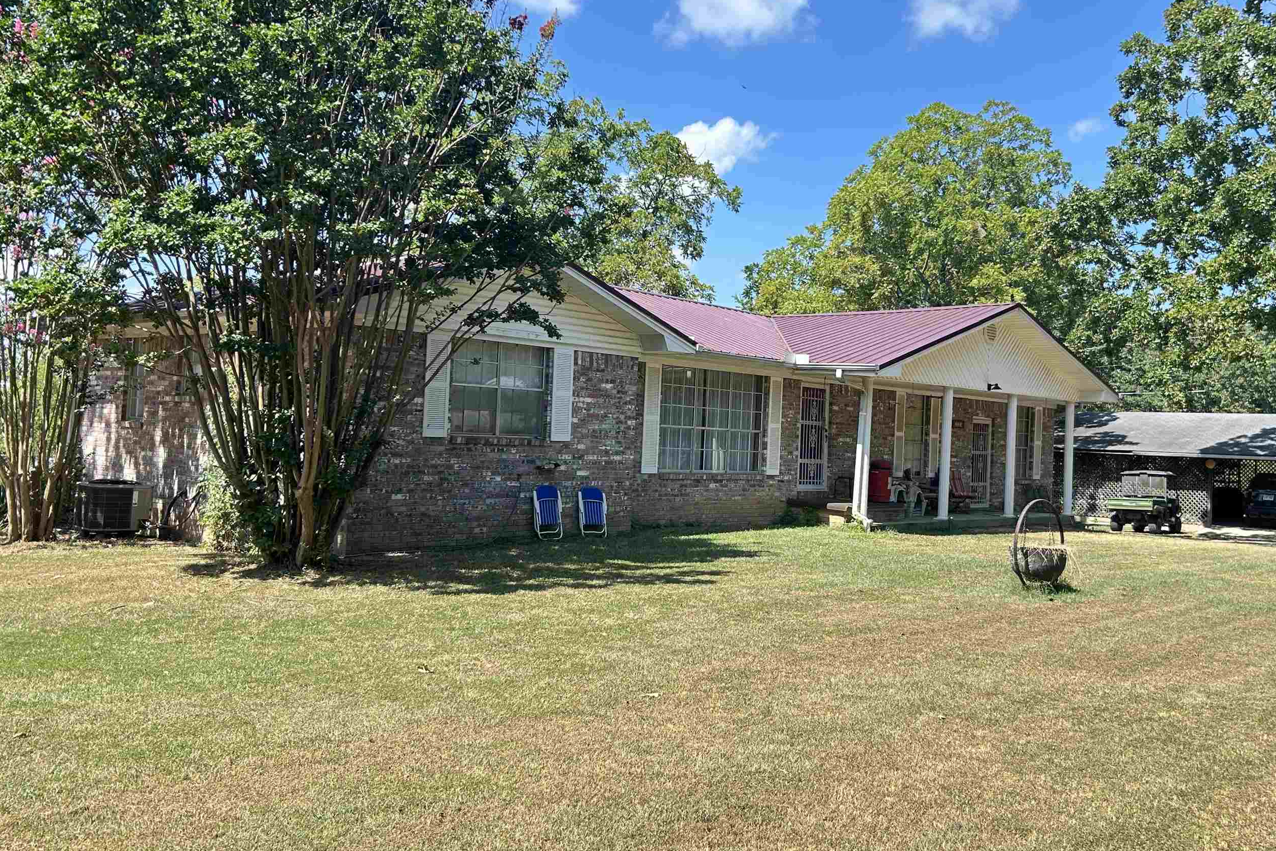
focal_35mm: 33
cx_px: 735
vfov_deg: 40.0
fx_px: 1170
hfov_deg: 57.0
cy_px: 400
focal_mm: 5.7
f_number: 1.5
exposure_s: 1/965
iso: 50
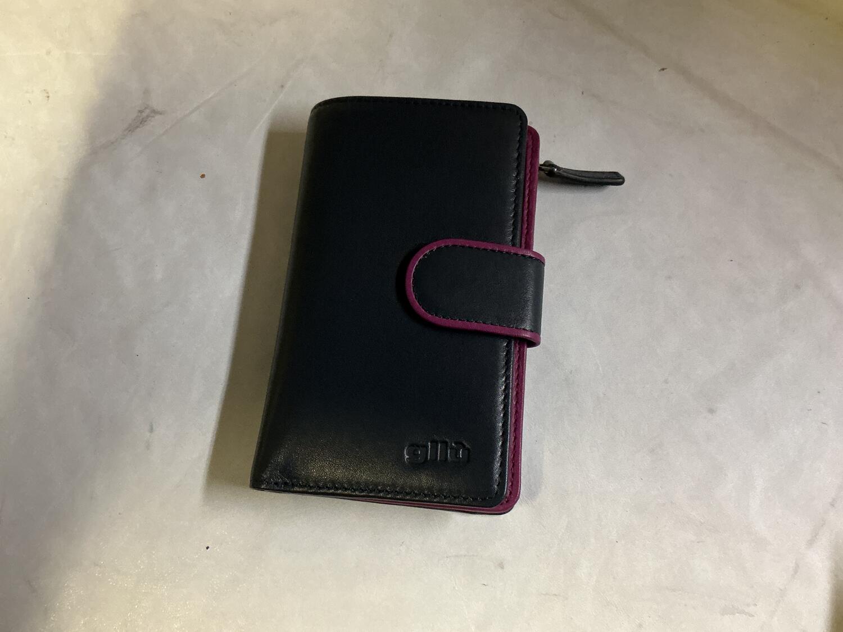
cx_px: 422
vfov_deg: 48.2
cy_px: 316
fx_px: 706
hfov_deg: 61.7
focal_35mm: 29
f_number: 1.8
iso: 160
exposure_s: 1/50
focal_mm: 3
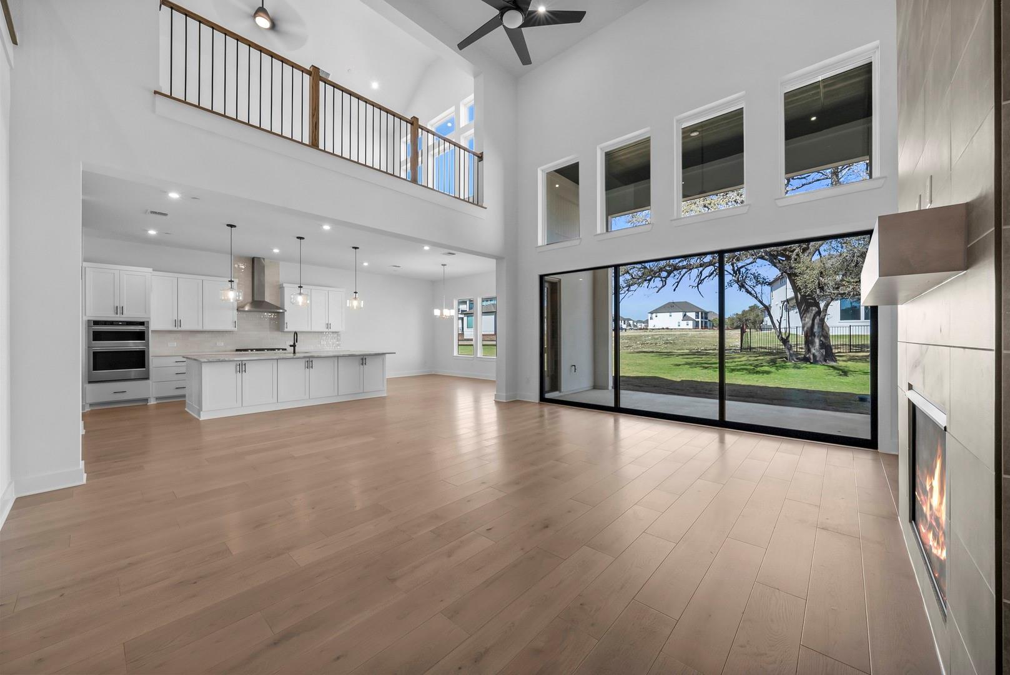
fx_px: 365
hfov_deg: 108.3
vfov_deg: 85.5
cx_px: 505
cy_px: 338
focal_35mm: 13
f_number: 11
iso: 400
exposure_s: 1/4
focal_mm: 13
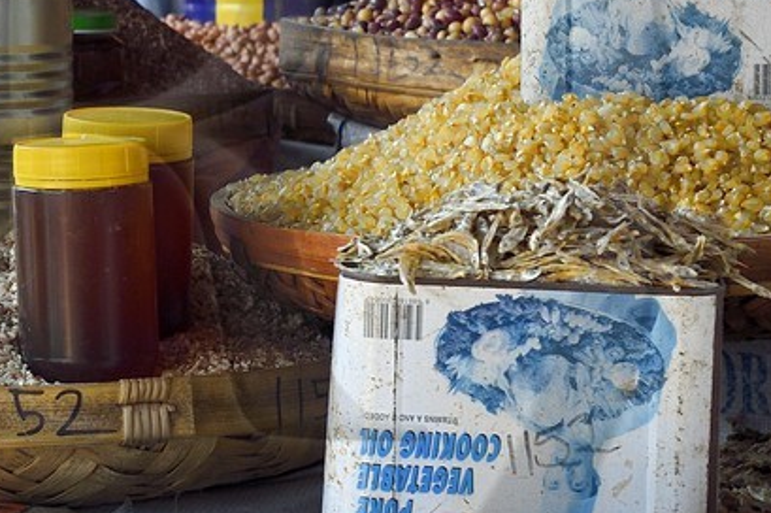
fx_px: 3681
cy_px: 134
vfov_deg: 8.0
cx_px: -117
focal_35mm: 172
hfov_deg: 11.7
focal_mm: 44
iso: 400
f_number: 6.3
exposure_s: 1/125
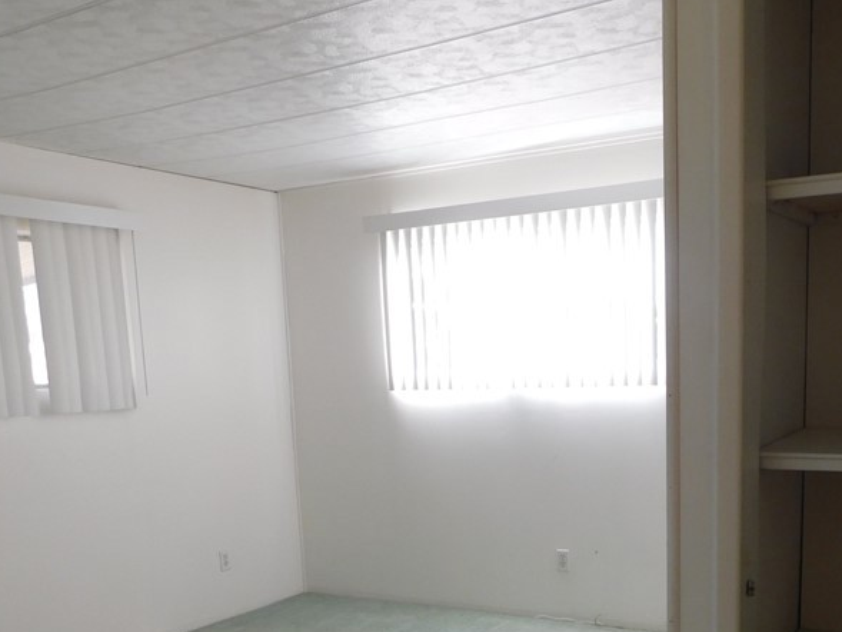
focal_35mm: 40
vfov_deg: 34.5
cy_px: 536
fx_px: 973
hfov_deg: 46.5
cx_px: 509
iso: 125
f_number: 3
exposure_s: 1/40
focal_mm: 4
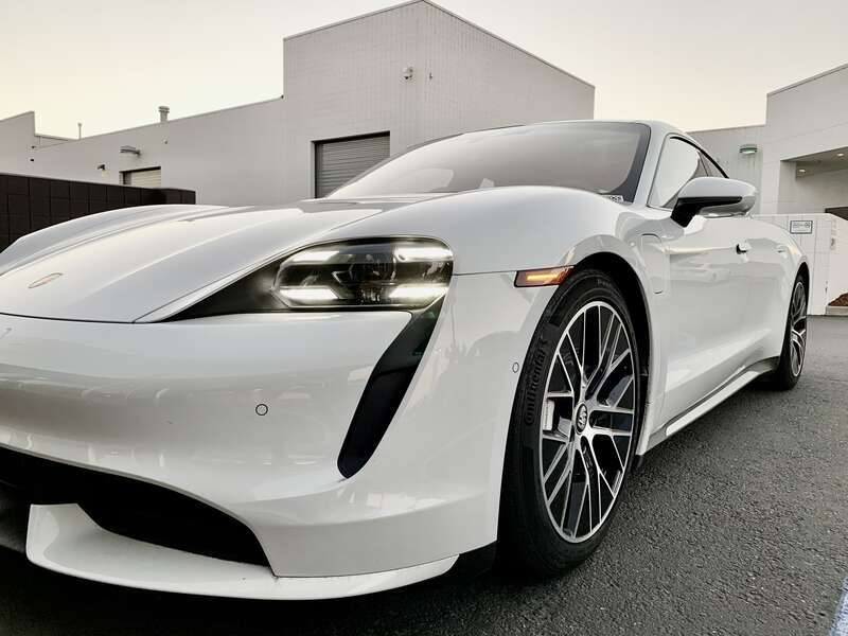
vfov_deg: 53.1
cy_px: 318
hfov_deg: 67.3
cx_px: 424
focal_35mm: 26
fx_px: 637
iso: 64
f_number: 1.8
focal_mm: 4.25
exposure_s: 1/121
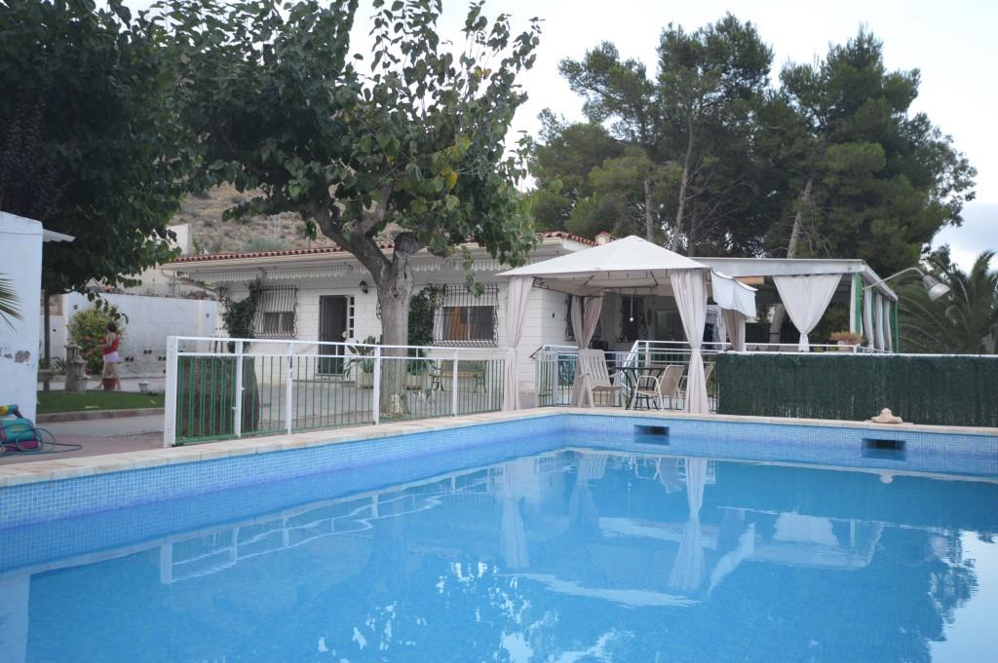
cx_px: 499
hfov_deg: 62.0
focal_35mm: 30
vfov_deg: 43.5
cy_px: 332
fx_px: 831
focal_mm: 20
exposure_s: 1/60
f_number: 5.6
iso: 720
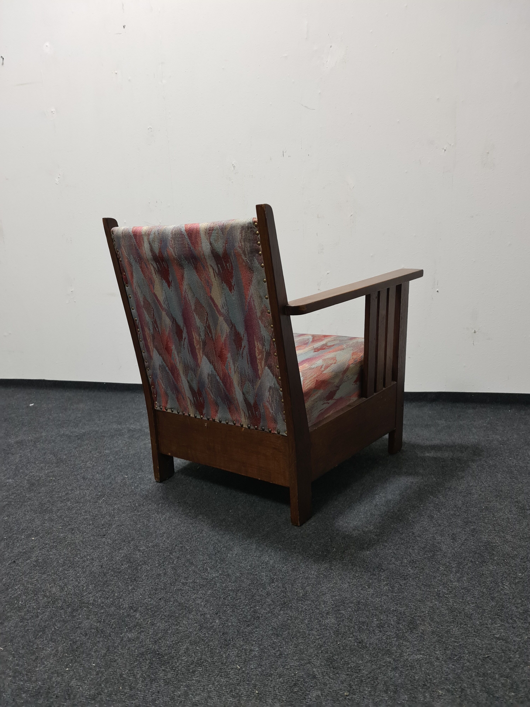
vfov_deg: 69.4
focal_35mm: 25
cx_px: 265
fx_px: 510
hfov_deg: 54.9
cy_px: 354
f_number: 1.8
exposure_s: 1/100
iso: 200
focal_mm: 7
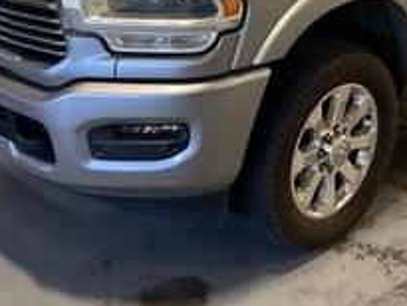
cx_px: 322
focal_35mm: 64
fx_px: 753
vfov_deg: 22.1
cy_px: 0
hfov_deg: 29.6
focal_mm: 5.7
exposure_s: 1/60
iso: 160
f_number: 1.5
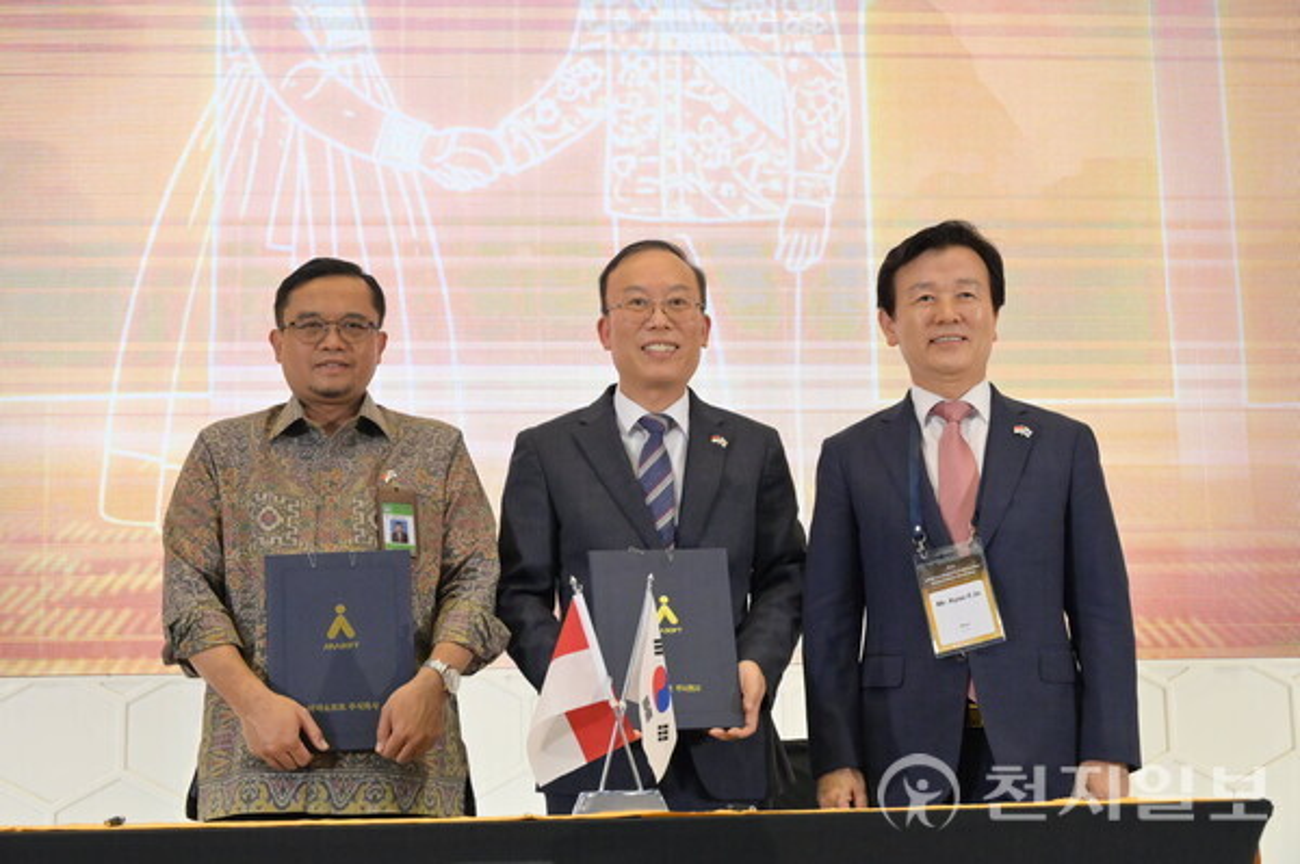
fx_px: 1804
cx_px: 650
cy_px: 432
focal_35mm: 50
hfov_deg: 39.6
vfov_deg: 26.9
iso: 6400
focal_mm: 50
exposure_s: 1/250
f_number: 7.1
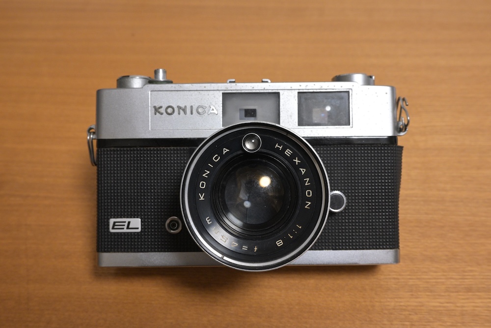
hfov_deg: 48.5
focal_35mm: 40
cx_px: 246
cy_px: 164
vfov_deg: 33.4
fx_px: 546
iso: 5000
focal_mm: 40
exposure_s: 1/50
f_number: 11
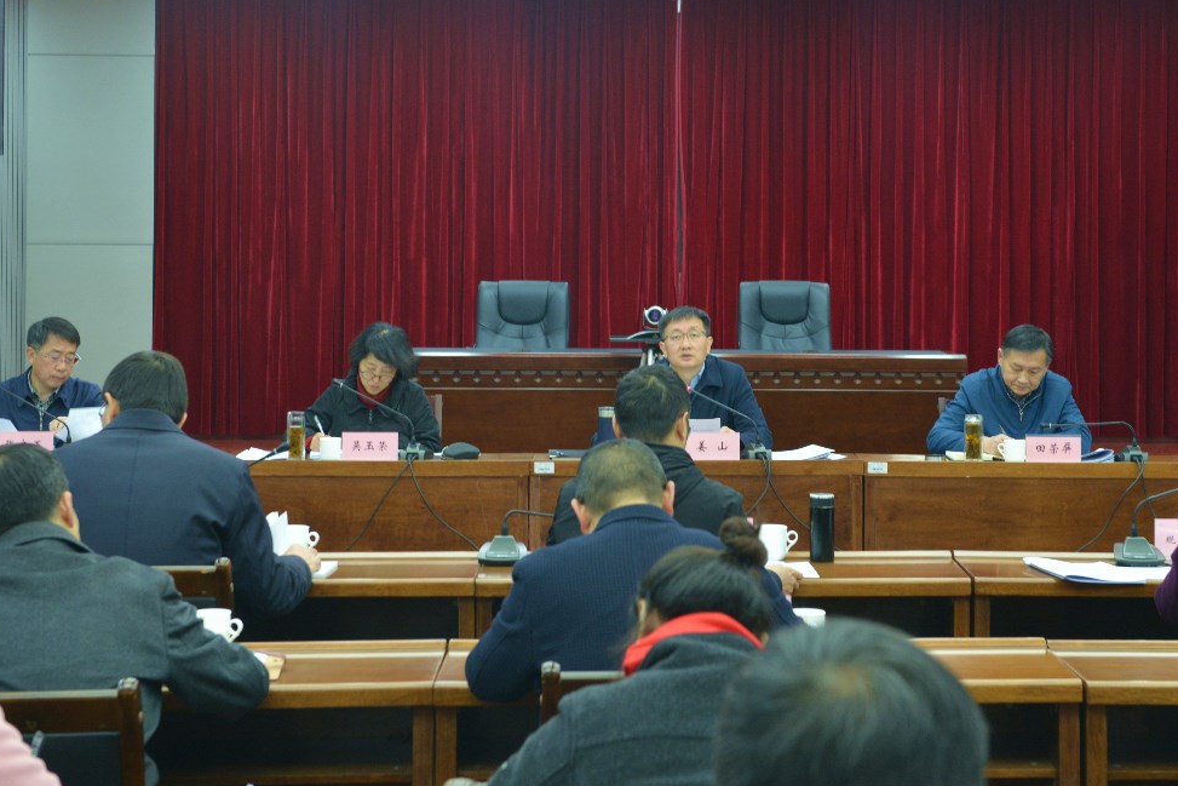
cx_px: 700
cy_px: 213
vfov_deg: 18.3
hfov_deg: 27.3
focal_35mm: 74
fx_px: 2422
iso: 1000
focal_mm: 45
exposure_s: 1/50
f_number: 5
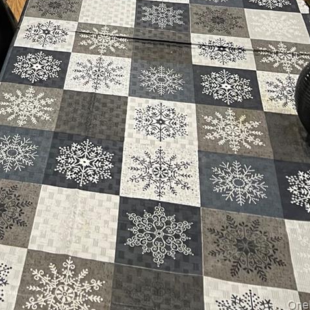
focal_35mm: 74
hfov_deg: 22.3
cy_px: -186
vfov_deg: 19.6
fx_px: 750
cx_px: -13
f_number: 1.5
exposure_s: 1/60
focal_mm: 5.7
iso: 100
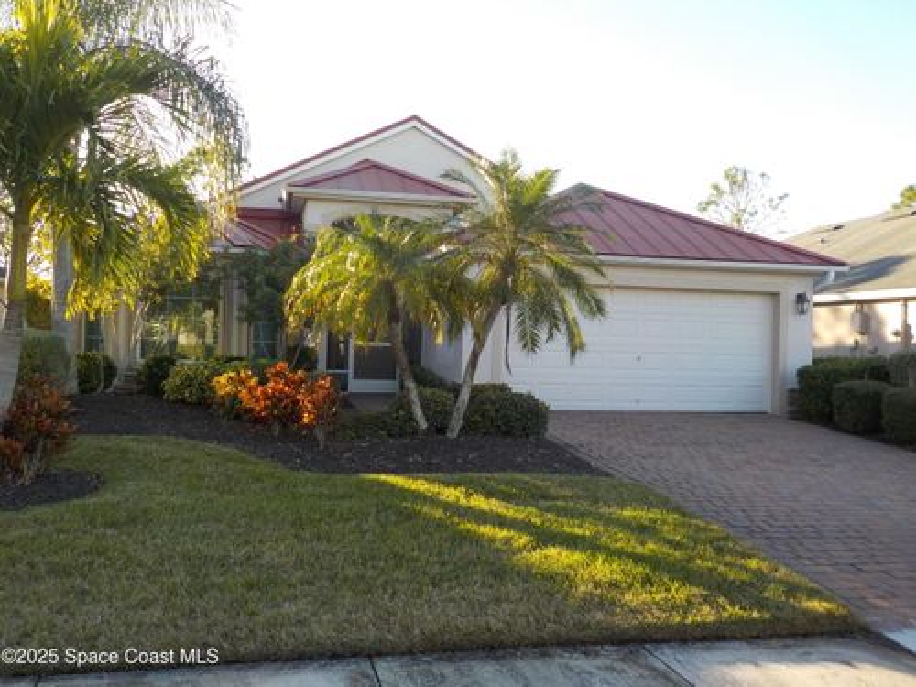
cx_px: 458
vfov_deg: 46.8
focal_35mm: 30
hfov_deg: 60.0
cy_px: 344
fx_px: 794
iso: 125
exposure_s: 1/250
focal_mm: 4.1
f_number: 3.3
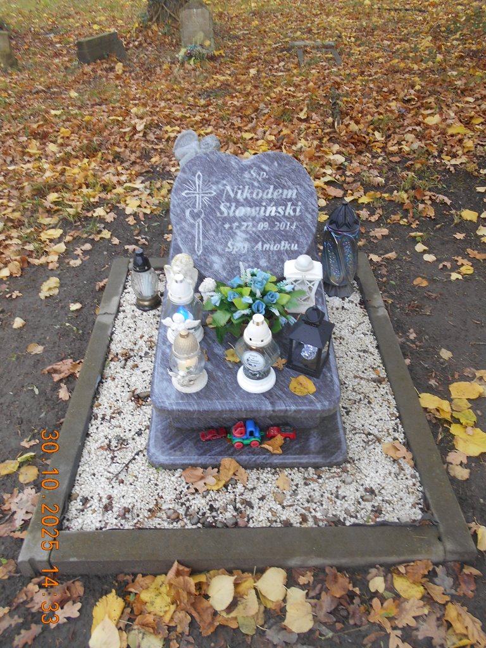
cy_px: 324
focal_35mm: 26
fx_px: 487
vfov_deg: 67.3
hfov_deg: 53.1
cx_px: 243
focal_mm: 4.6
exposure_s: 1/40
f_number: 3.2
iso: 80
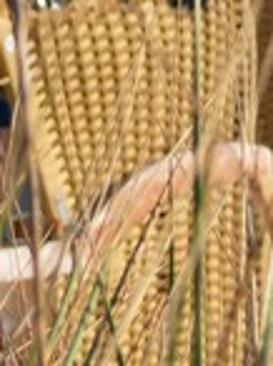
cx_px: -63
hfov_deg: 1.9
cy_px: 68
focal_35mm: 777
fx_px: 8194
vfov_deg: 2.6
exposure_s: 1/200
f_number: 4.5
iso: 100
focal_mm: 31.9
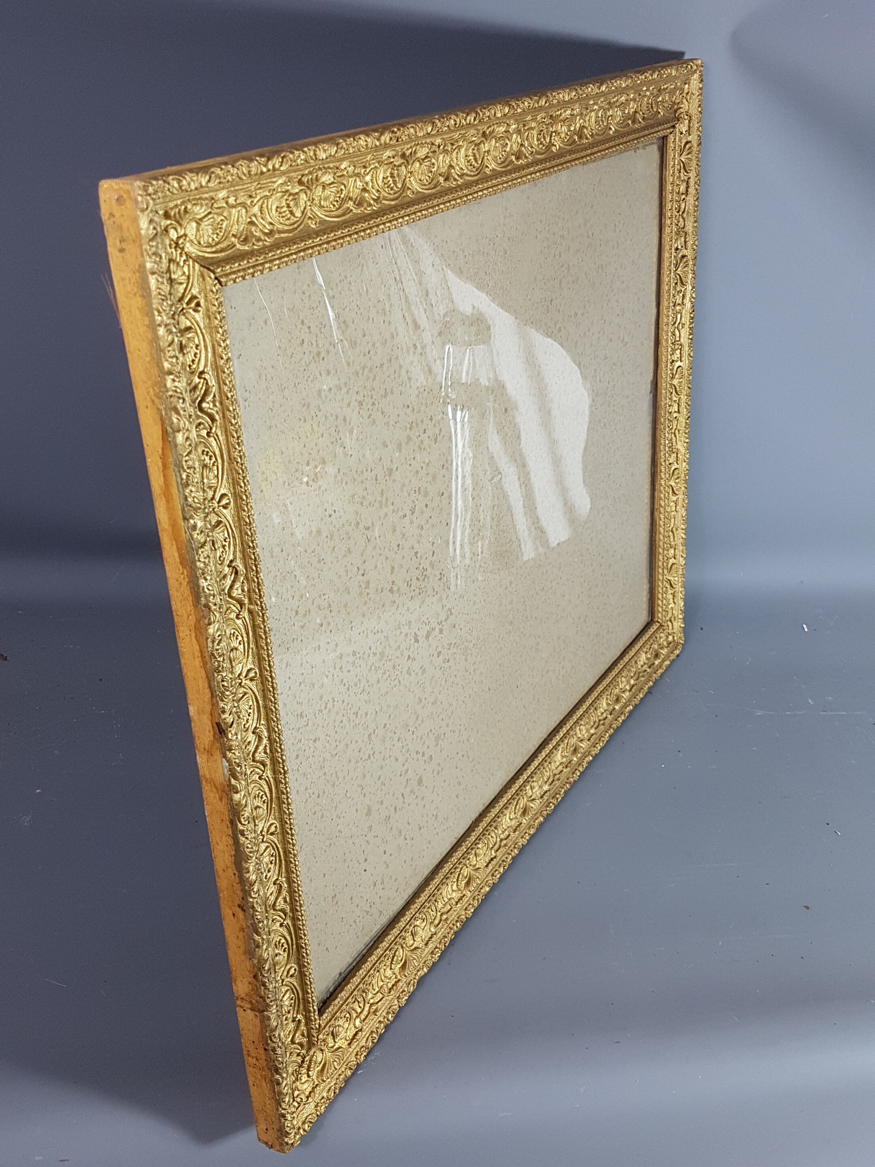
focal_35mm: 26
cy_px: 584
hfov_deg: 53.1
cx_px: 438
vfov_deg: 67.3
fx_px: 876
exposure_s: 1/50
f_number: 1.7
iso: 100
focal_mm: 4.2
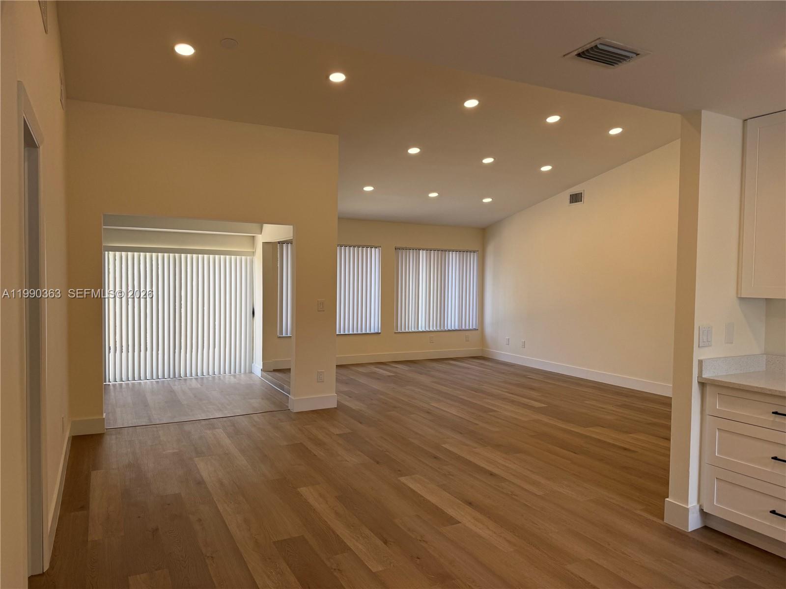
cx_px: 393
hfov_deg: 71.6
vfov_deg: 56.8
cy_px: 294
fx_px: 545
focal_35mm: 24
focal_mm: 6.76
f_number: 1.78
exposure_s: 1/397
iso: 80
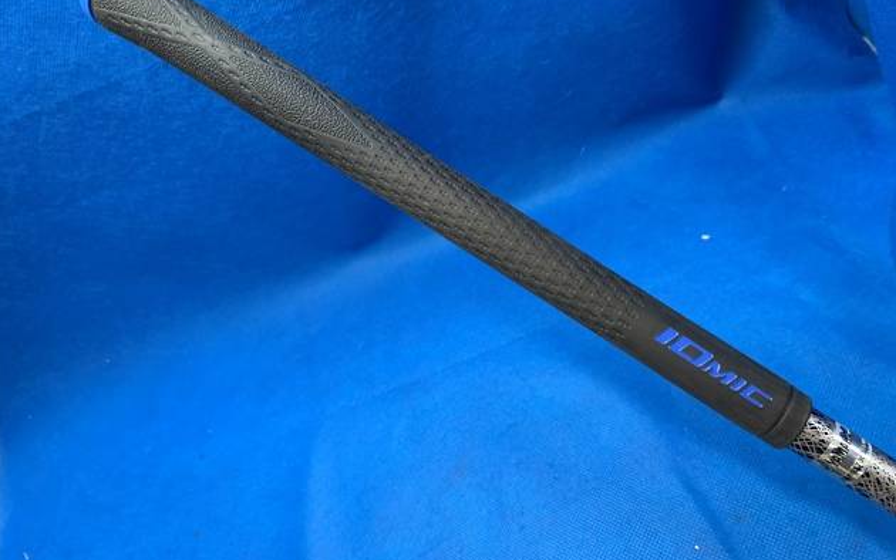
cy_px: 227
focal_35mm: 28
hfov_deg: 66.5
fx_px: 684
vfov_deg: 44.4
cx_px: 444
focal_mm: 4.25
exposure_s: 1/60
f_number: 1.8
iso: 125
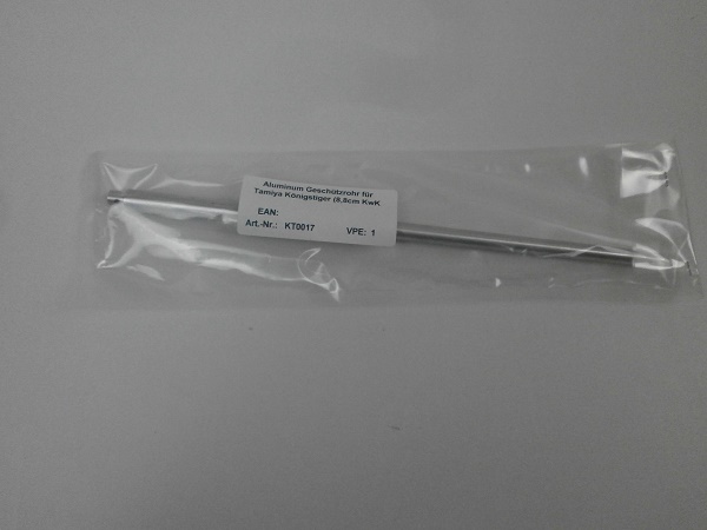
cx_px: 354
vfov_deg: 44.2
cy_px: 265
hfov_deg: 56.8
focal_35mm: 32
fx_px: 654
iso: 640
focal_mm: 5.8
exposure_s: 1/250
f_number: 3.1
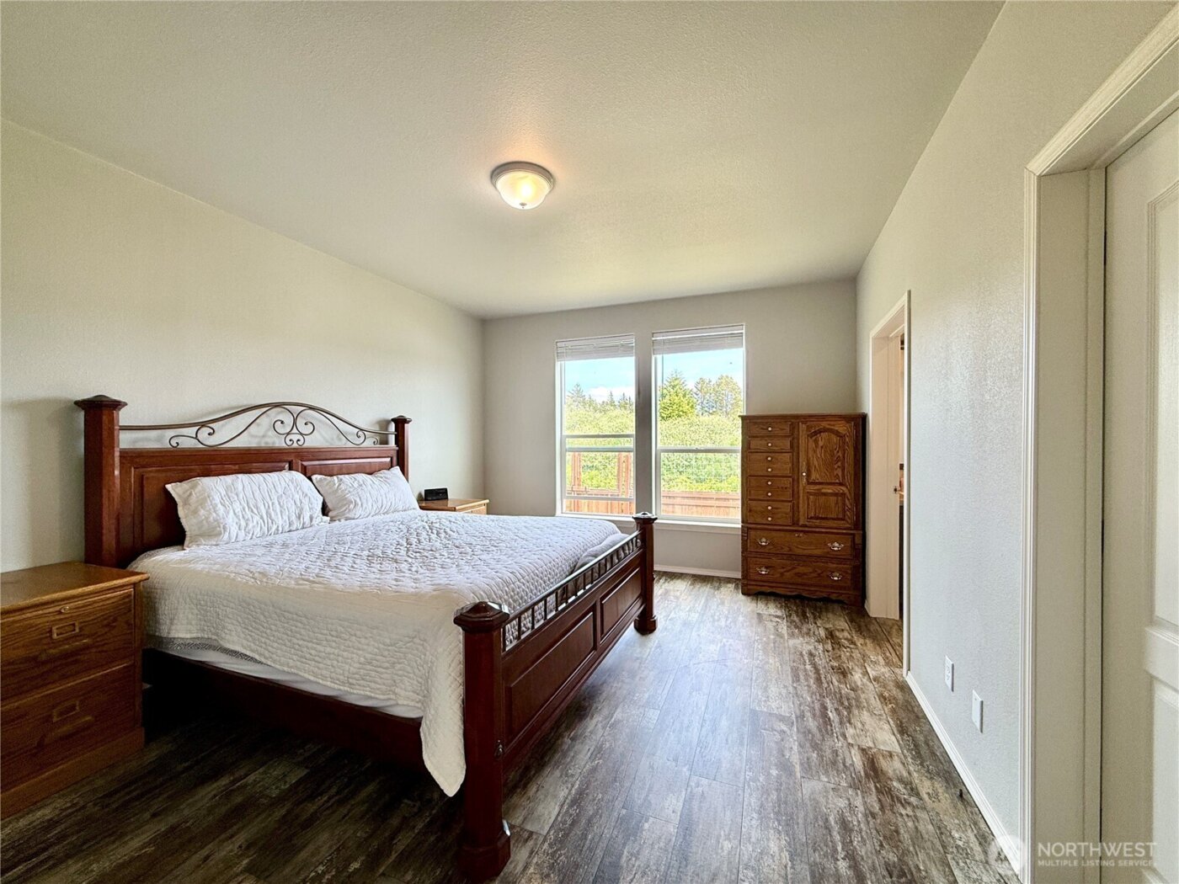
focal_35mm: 14
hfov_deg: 102.1
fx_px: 477
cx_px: 590
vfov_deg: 85.7
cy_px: 442
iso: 50
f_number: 2.2
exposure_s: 1/120
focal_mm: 2.22
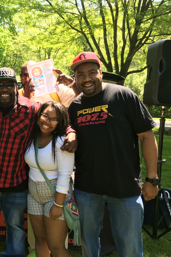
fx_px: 292
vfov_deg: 47.4
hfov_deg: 30.9
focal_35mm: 41
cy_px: 126
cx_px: 11
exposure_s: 1/144
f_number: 2.2
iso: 25
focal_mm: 4.15
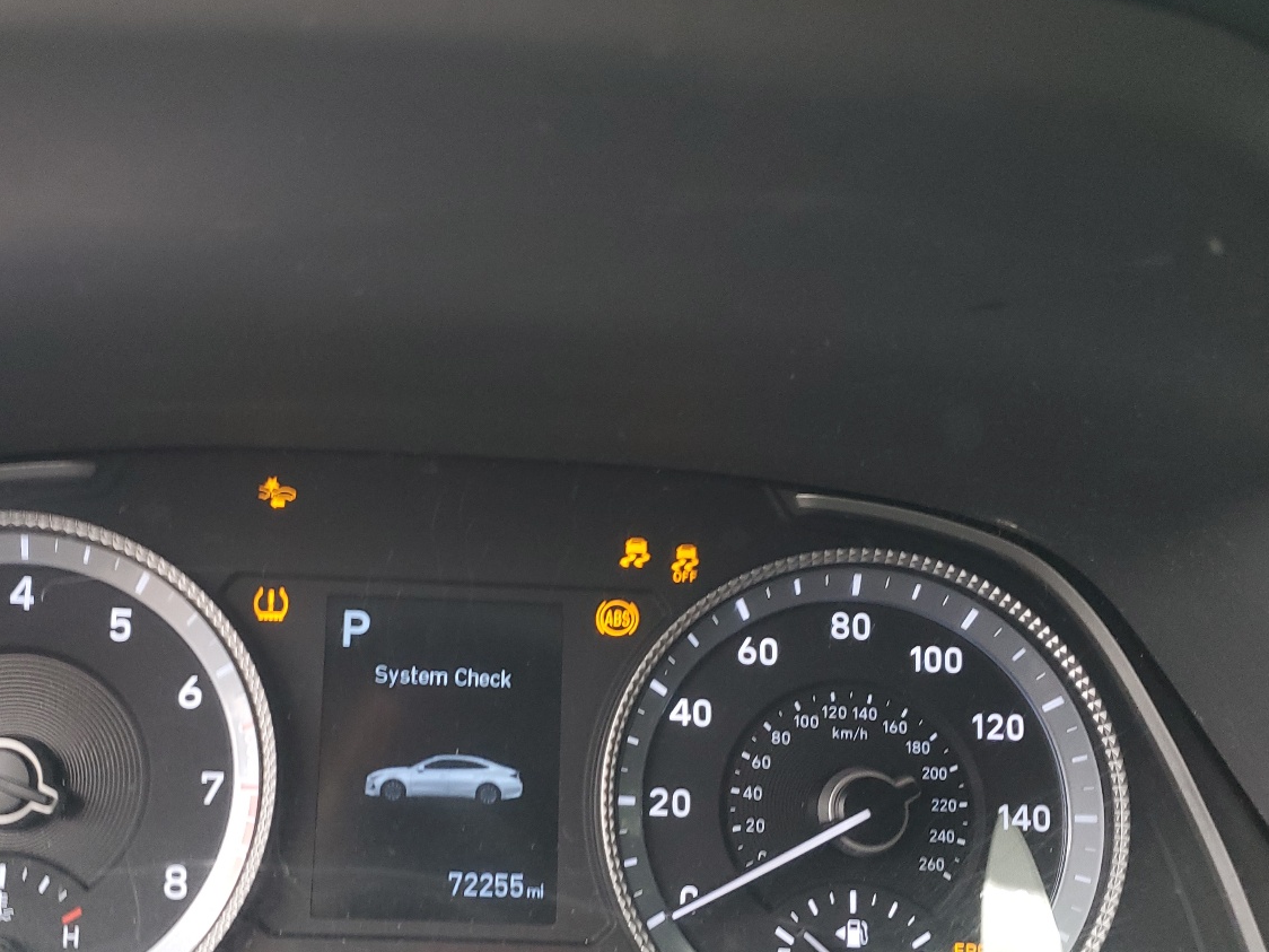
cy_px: 661
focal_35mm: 37
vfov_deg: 38.1
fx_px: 1356
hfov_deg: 49.7
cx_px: 487
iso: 95
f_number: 1.5
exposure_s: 1/120
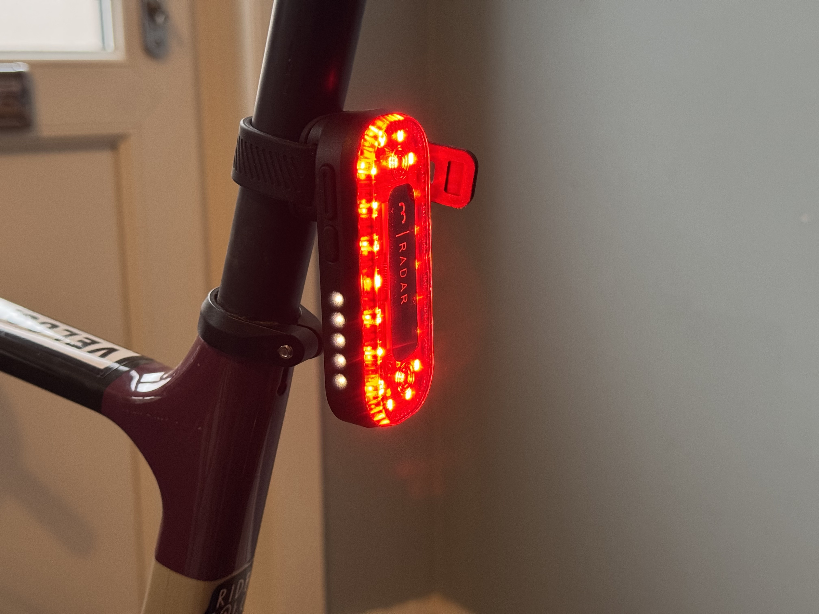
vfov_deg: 30.3
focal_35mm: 48
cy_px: 307
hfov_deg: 39.7
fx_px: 1136
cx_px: 410
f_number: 1.78
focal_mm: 6.76
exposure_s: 1/40
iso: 320
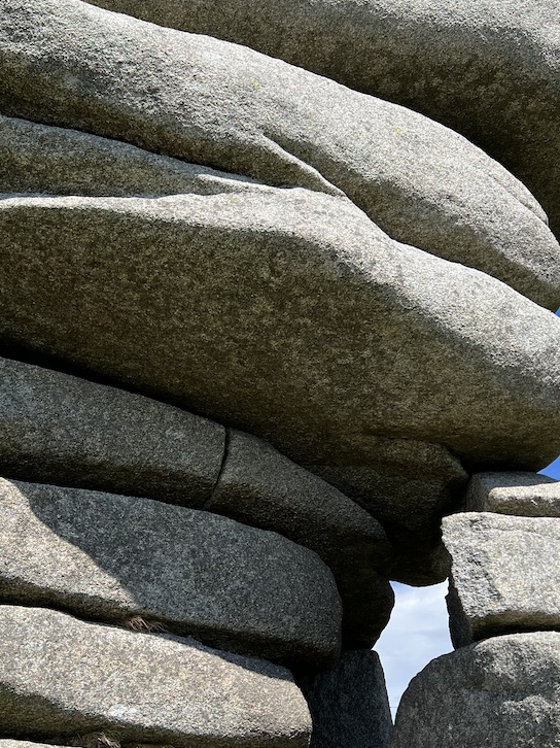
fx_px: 928
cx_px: 232
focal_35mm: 43
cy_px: 416
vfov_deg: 43.8
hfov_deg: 33.5
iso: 50
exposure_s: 1/2994
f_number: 1.5
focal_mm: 5.7
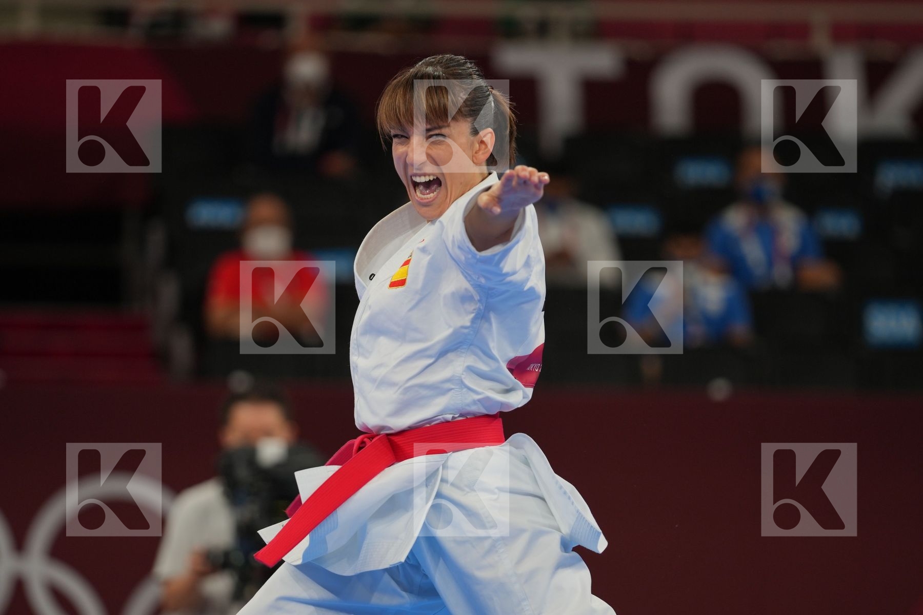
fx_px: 7691
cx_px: 462
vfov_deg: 4.6
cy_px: 308
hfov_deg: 6.9
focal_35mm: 300
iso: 250
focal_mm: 200
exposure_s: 1/500
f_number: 2.8
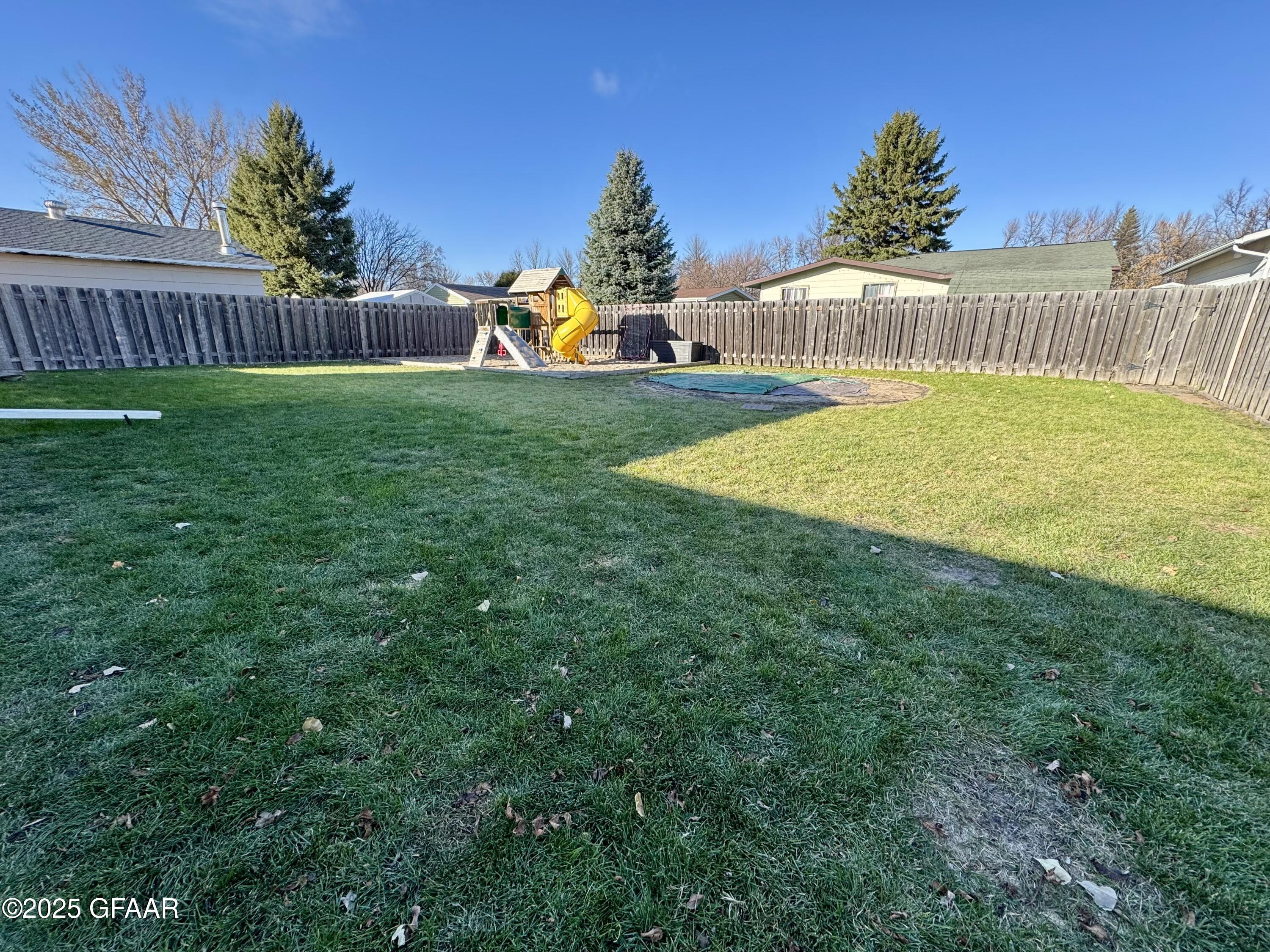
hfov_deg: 102.1
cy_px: 476
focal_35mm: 14
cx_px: 635
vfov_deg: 85.7
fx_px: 514
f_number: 2.2
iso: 40
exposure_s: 1/448
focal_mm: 2.22
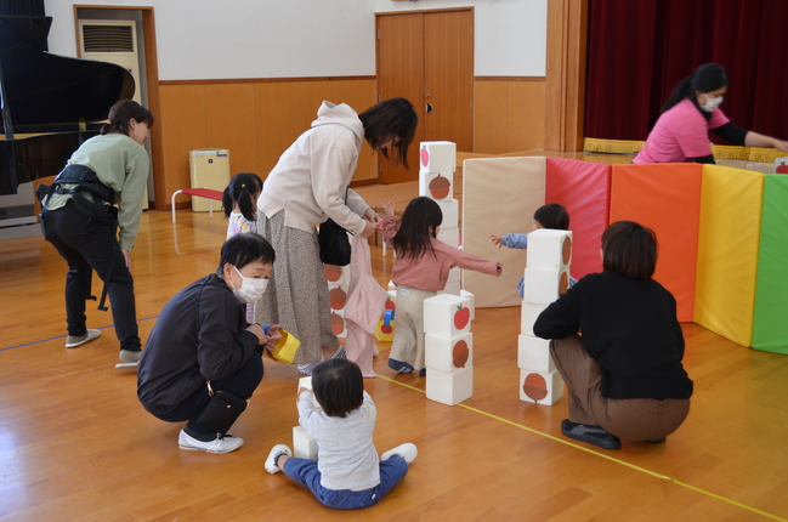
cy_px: 261
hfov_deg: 49.6
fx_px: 852
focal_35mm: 39
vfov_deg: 34.1
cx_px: 394
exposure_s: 1/60
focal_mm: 26
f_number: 4.2
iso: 500
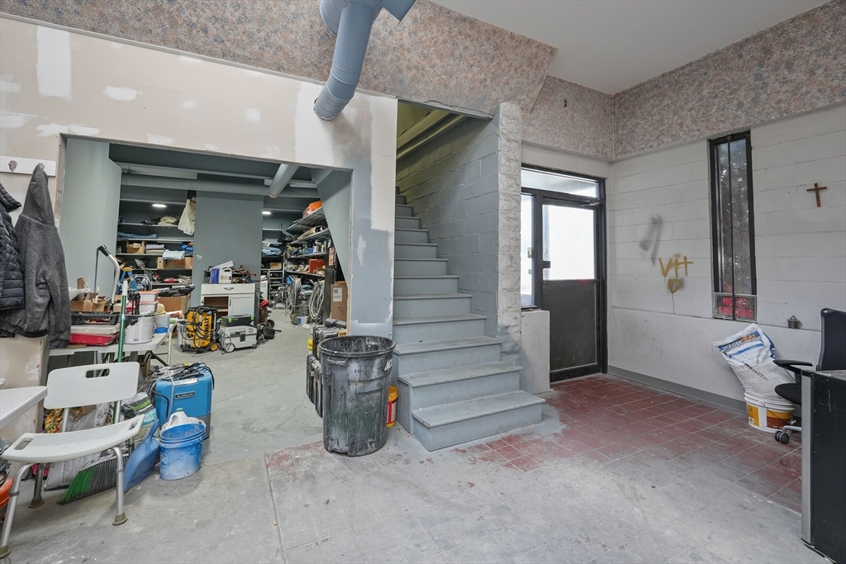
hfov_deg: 100.4
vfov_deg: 77.3
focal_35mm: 15
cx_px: 423
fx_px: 353
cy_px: 282
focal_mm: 10
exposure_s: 1/20
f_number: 6.3
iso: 500
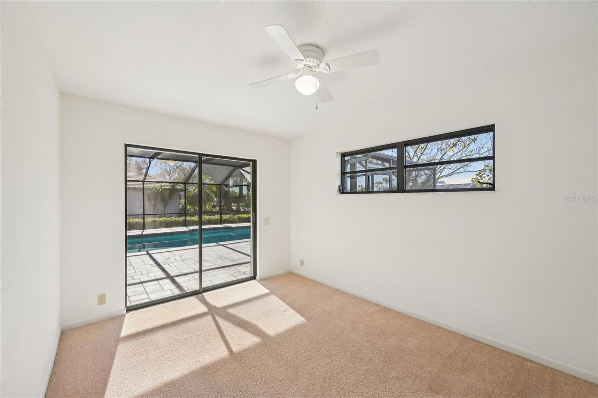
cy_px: 199
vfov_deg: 81.2
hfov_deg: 104.3
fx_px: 232
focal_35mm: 14
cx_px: 299
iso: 400
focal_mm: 14
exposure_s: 1/160
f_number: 8
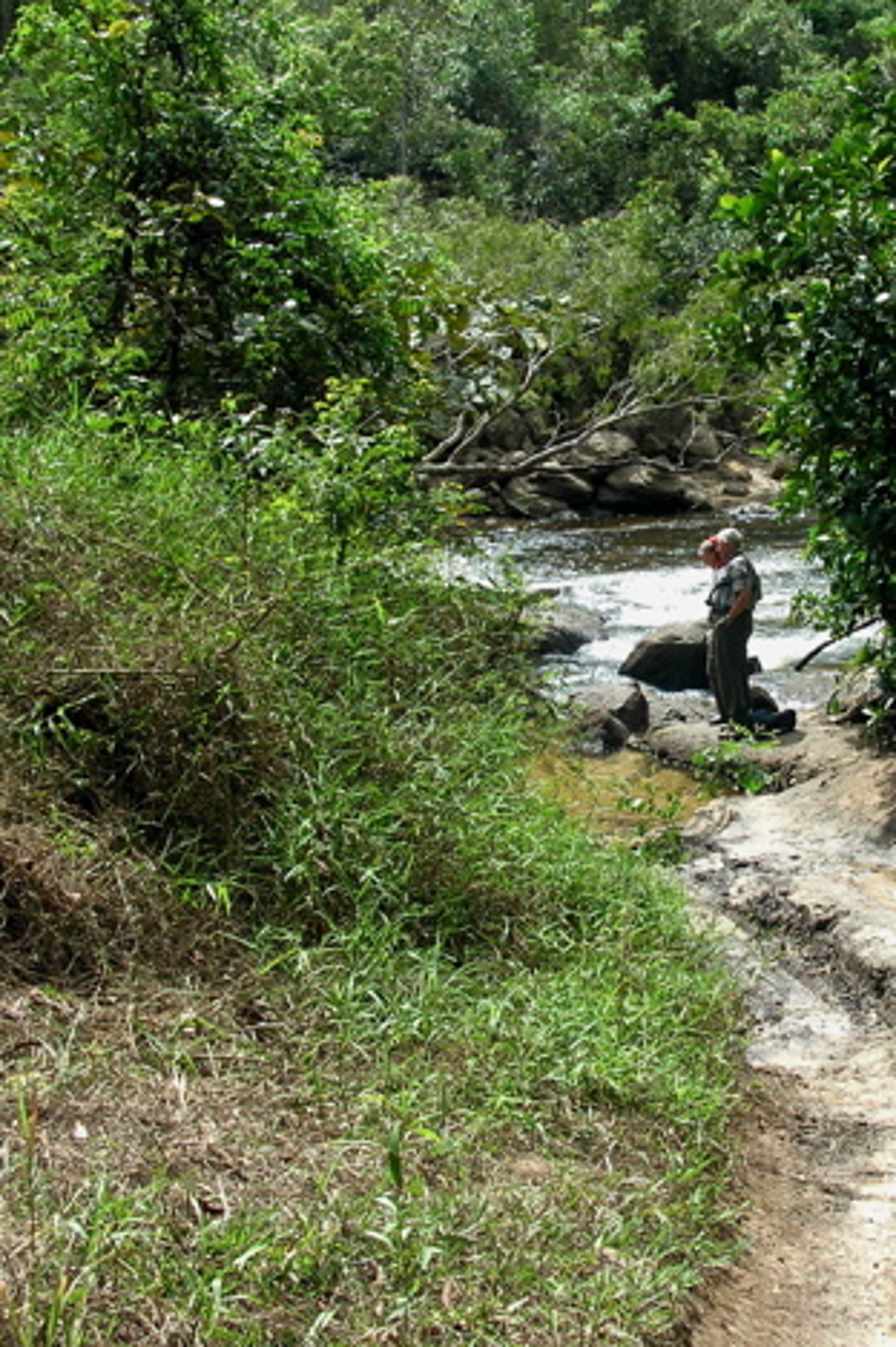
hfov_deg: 25.2
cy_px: 681
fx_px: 1907
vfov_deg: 38.9
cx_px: 895
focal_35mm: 51
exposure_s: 1/256
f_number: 3.7
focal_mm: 6
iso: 50
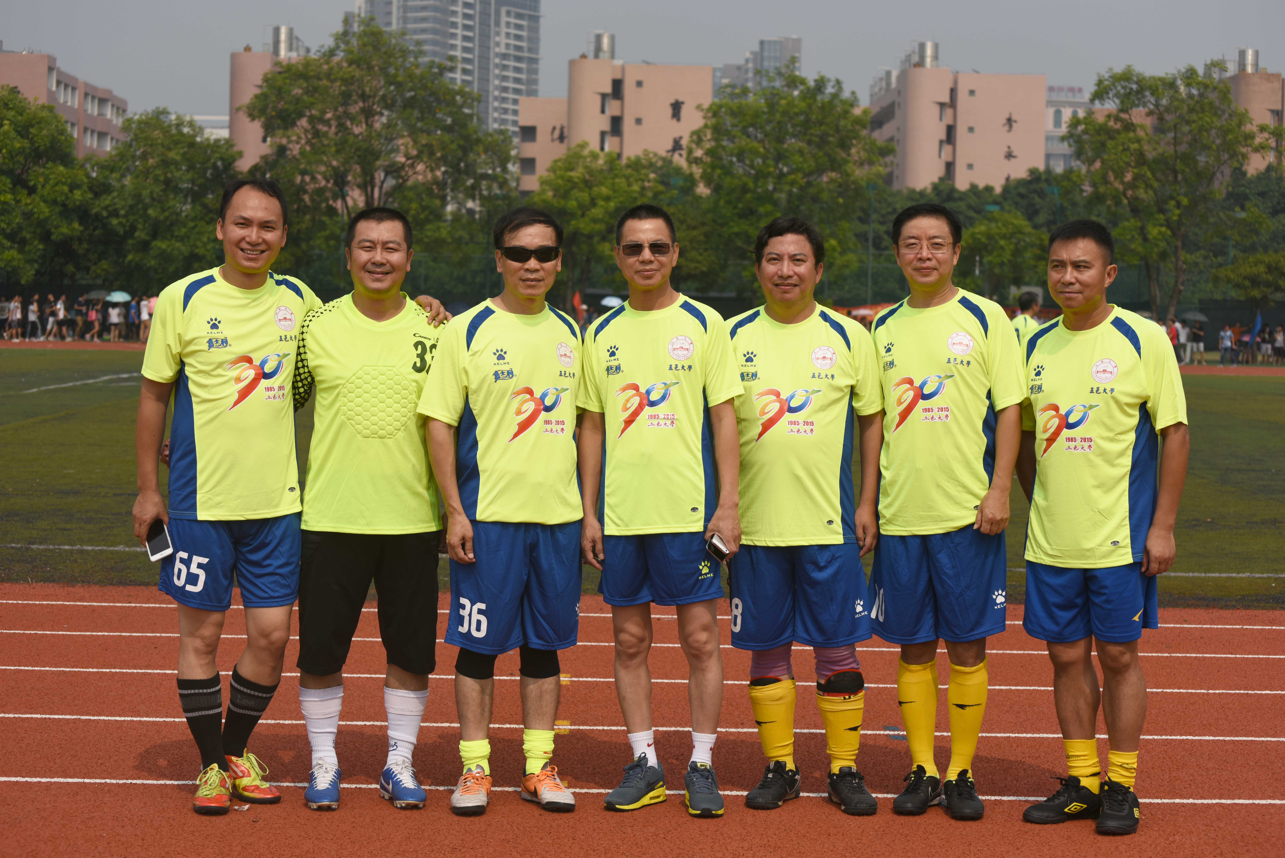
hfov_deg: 28.8
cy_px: 429
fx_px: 2499
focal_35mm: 70
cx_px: 642
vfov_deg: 19.5
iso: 100
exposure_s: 1/1000
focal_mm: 70
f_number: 7.1
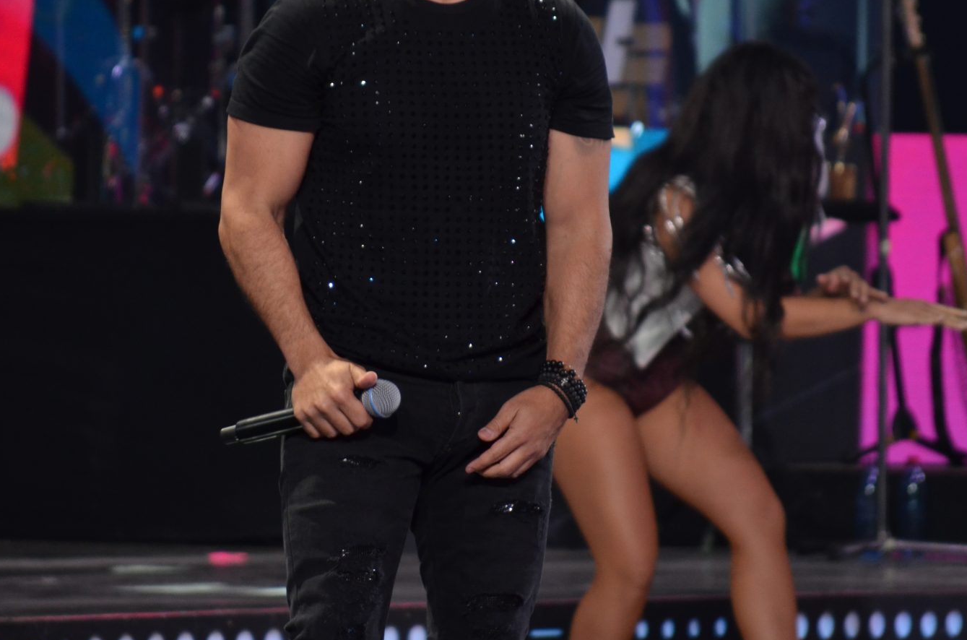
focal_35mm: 459
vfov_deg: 3.0
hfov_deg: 4.5
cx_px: 396
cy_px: 199
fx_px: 12300
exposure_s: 1/125
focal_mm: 200
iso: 800
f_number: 5.6
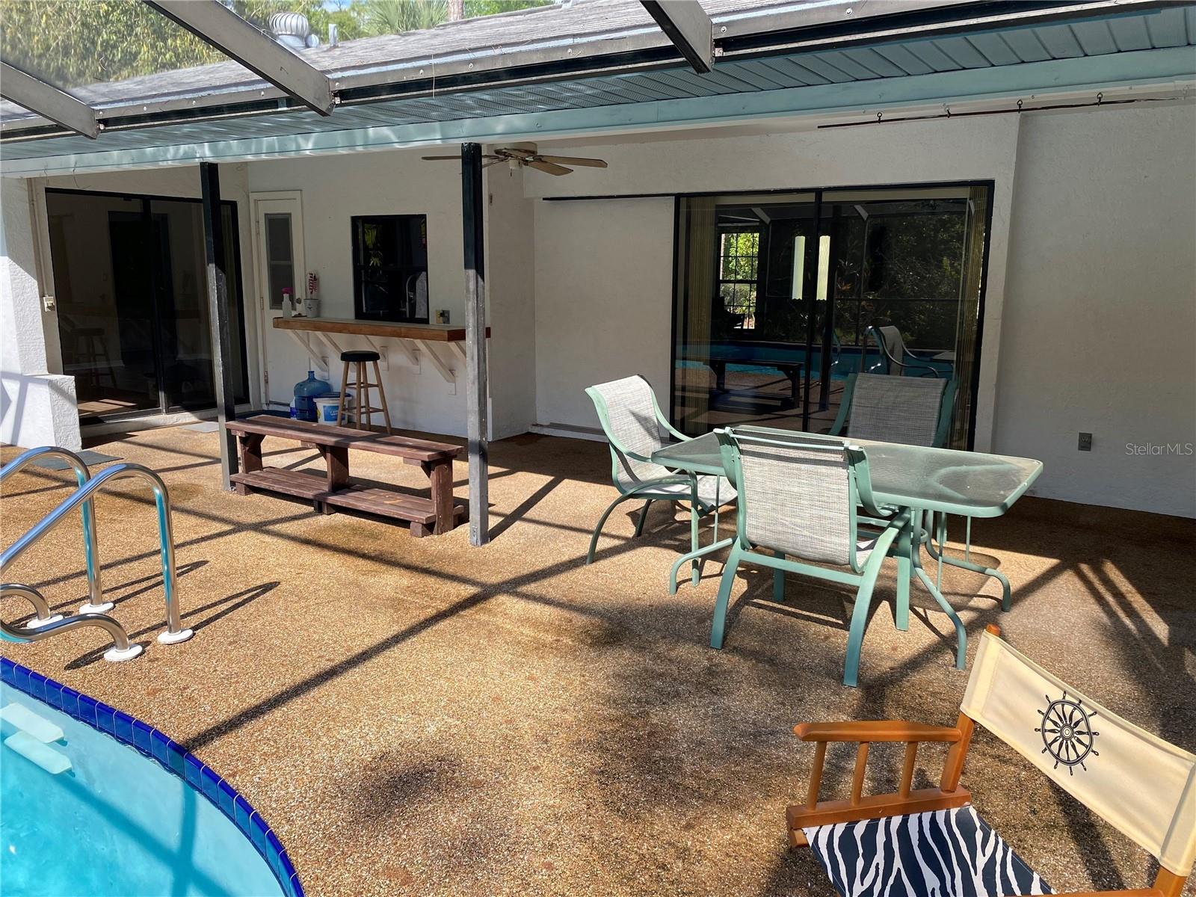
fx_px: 898
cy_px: 448
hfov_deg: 67.3
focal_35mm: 26
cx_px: 598
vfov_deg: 53.1
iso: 32
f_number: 1.8
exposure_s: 1/685
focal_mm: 4.25
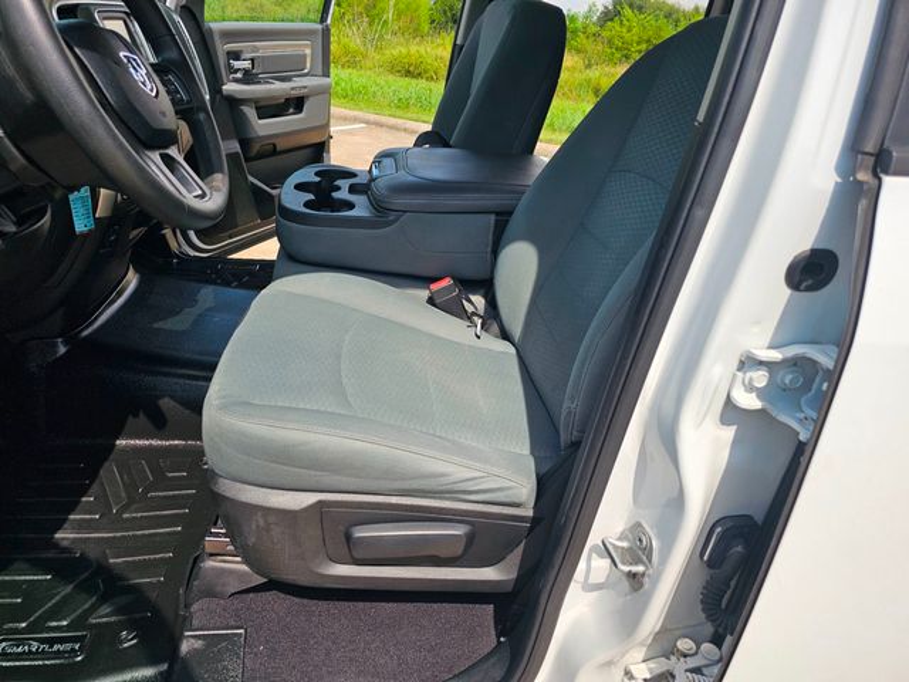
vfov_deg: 58.9
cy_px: 341
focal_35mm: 23
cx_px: 454
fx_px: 604
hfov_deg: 73.9
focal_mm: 6.3
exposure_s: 1/490
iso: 10
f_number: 1.7
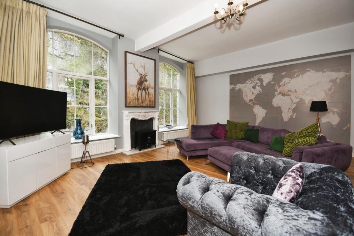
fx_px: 148
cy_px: 118
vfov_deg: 77.3
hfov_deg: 100.4
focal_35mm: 15
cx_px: 177
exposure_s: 1/60
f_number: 8
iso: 400
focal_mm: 10
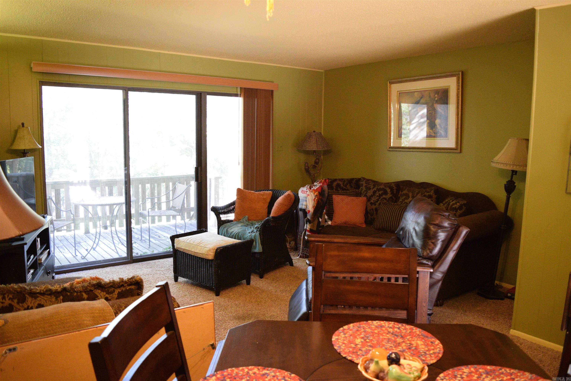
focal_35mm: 27
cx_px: 286
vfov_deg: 47.9
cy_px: 190
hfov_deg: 67.4
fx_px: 428
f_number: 3.5
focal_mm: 18
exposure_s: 1/125
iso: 3200
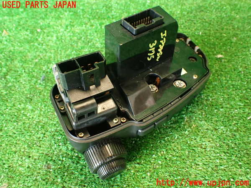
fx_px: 232
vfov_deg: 44.2
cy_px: 94
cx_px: 126
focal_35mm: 32
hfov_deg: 56.8
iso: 400
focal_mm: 5.79
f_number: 2.4
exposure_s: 1/30
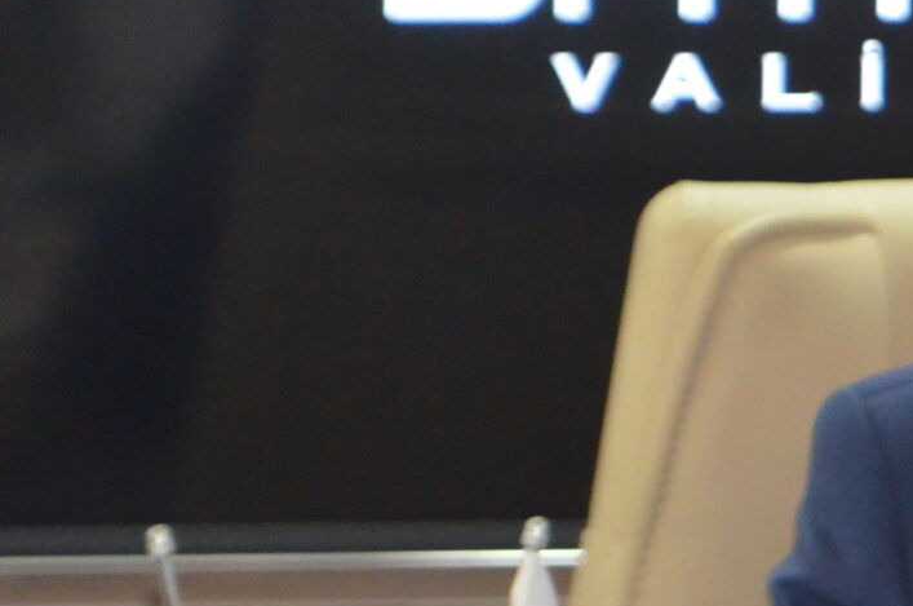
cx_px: 1374
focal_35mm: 733
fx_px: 18555
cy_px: -16
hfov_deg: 2.8
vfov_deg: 1.9
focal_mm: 135
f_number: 7.1
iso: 3200
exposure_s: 1/60
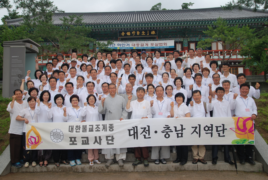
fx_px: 224
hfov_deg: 61.8
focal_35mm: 30
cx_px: 134
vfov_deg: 43.8
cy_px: 90
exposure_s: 1/160
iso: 100
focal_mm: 20
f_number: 6.3
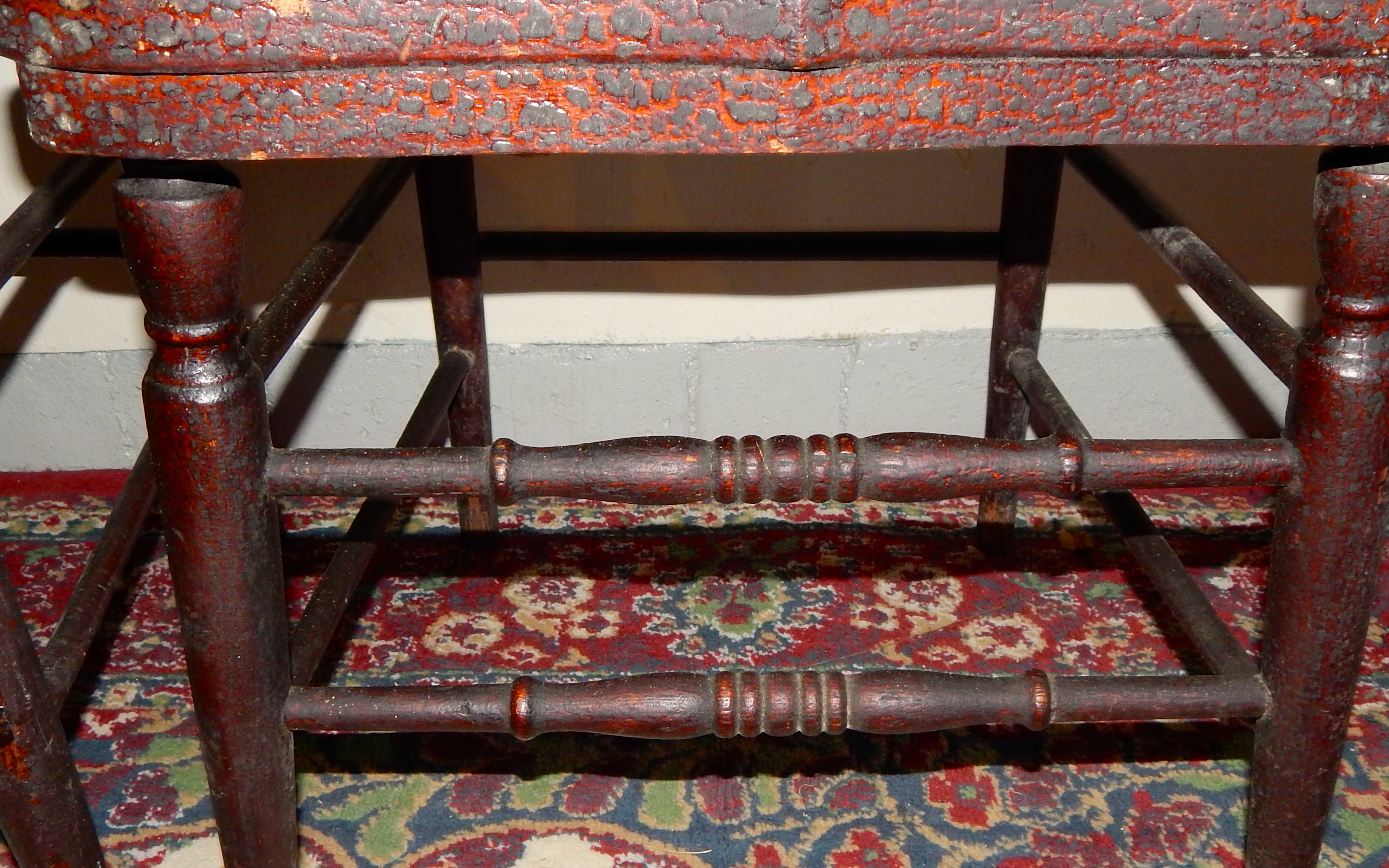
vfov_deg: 34.4
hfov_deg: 52.7
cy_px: 481
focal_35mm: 37
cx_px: 739
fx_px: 1401
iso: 200
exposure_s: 1/30
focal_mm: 4.5
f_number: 3.1
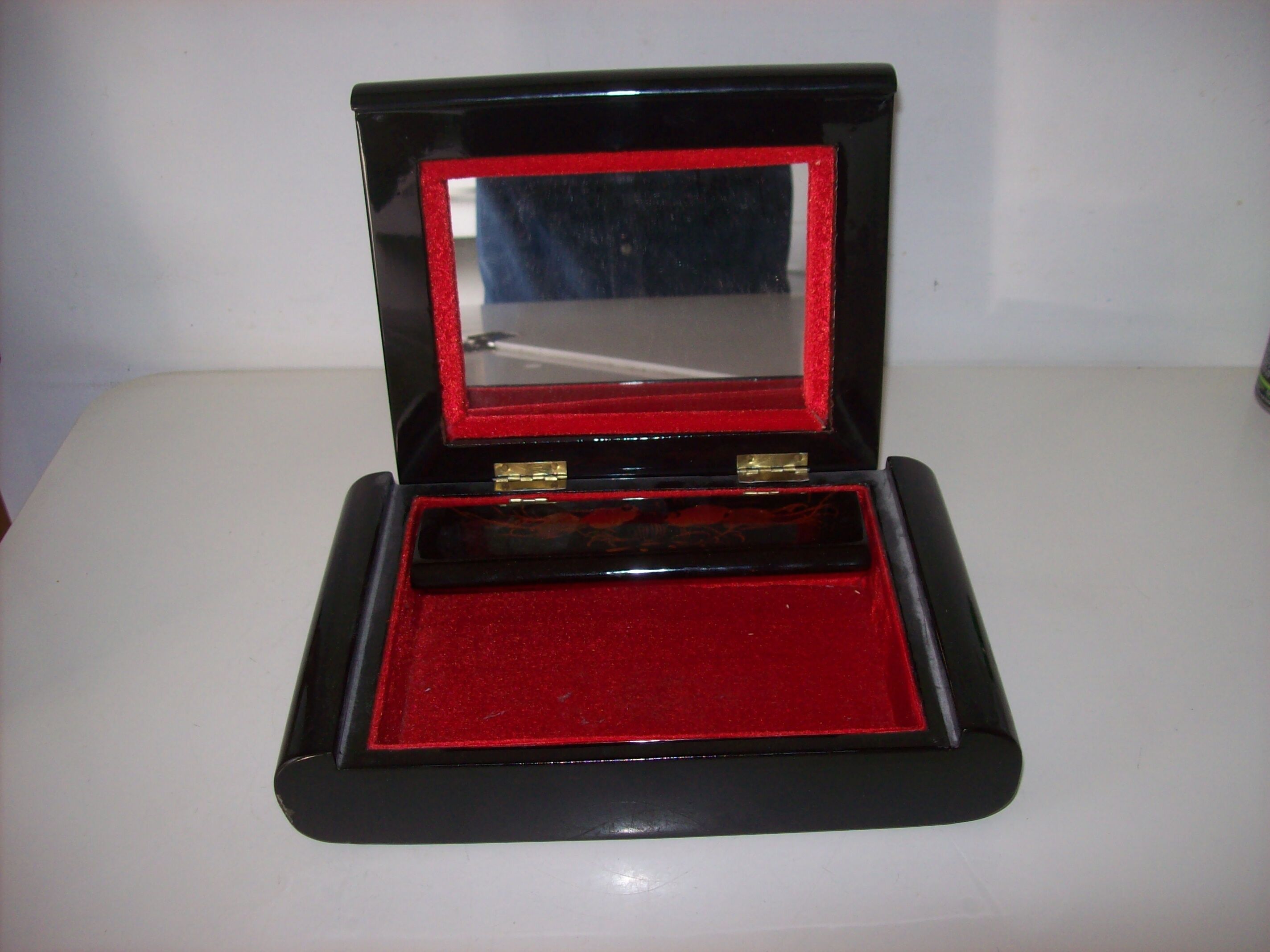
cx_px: 635
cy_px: 476
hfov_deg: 51.4
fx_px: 1320
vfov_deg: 39.6
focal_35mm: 36
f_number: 2.7
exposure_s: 1/64
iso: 80
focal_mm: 6
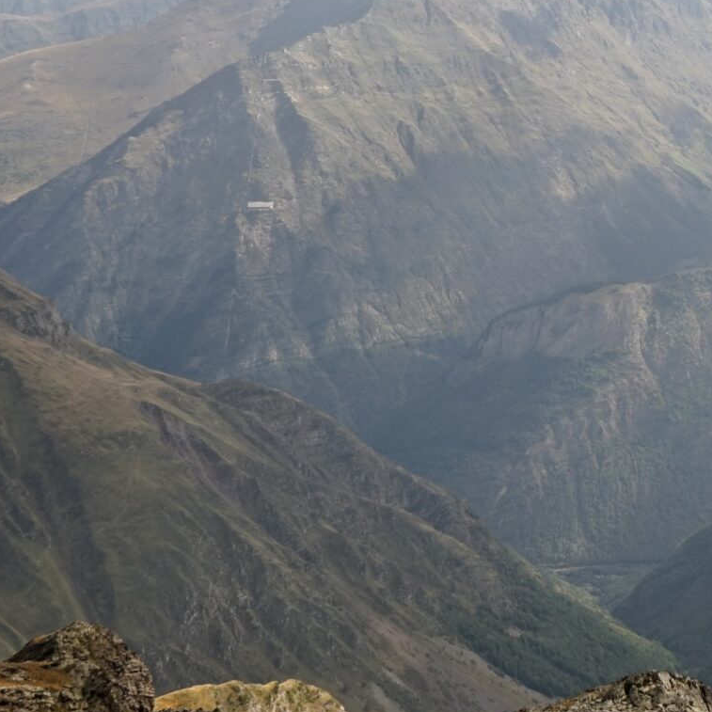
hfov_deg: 18.3
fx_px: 2141
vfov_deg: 18.8
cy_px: 189
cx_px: 758
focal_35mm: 92
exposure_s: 1/400
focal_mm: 32
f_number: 9
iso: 200
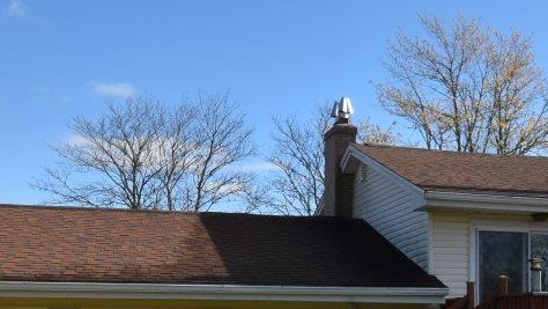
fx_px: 1014
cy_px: 256
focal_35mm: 70
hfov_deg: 29.6
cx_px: 429
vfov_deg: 17.1
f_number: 9.5
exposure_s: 1/350
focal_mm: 13
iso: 200
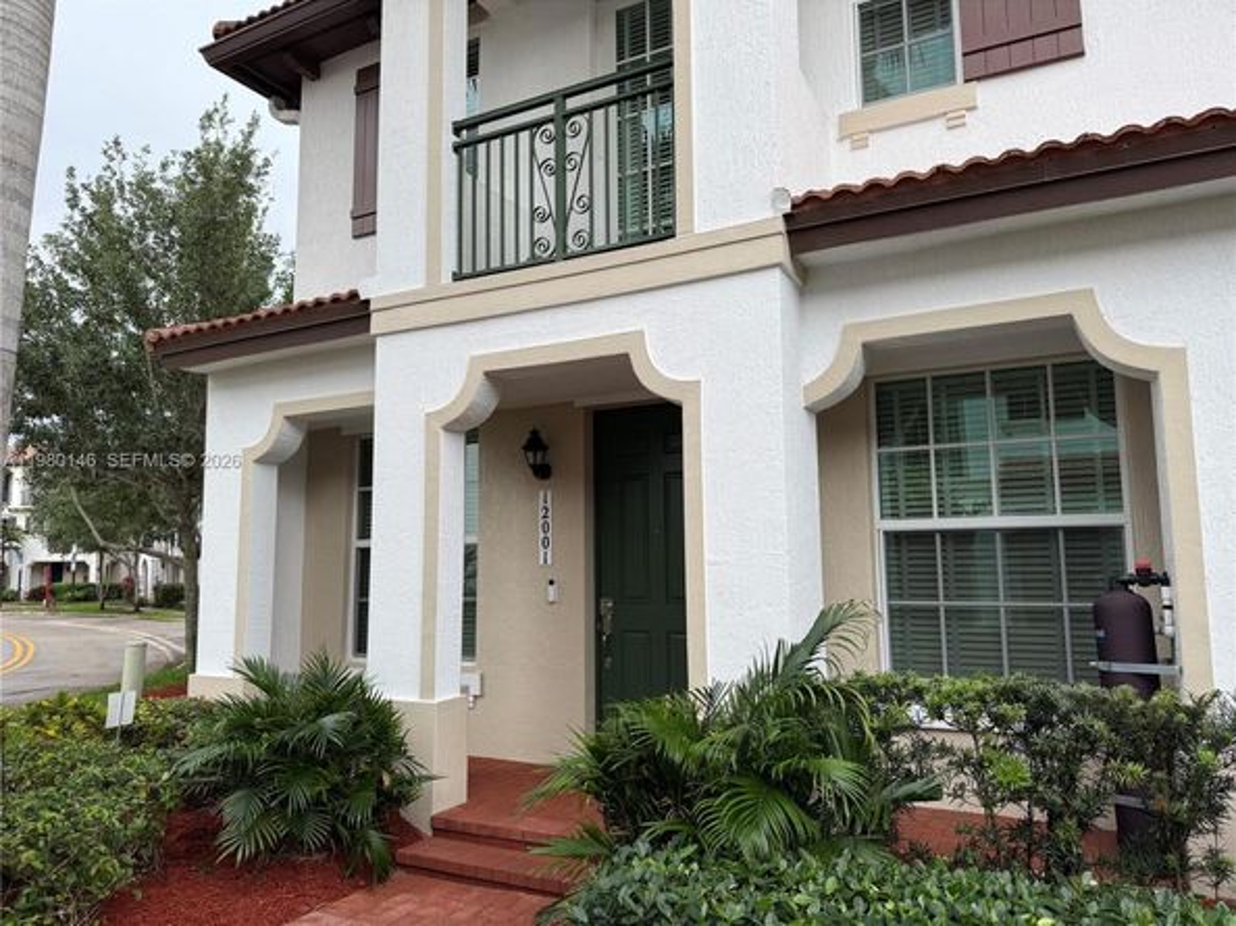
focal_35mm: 24
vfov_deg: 56.8
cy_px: 463
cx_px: 618
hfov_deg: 71.6
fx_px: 857
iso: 80
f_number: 1.78
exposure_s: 1/528
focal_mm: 6.76
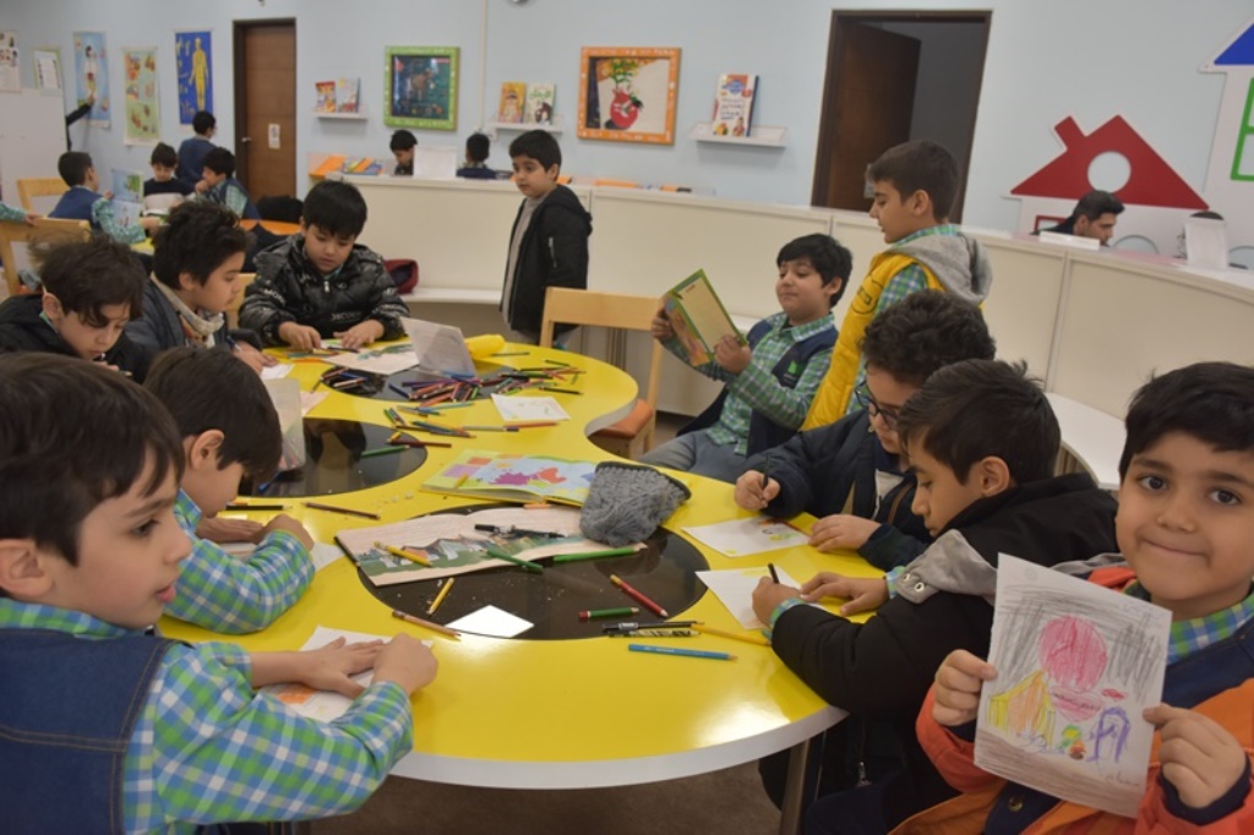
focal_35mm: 30
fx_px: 1045
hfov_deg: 61.9
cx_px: 627
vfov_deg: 43.6
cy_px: 418
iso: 800
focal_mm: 20
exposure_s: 1/125
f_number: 5.6
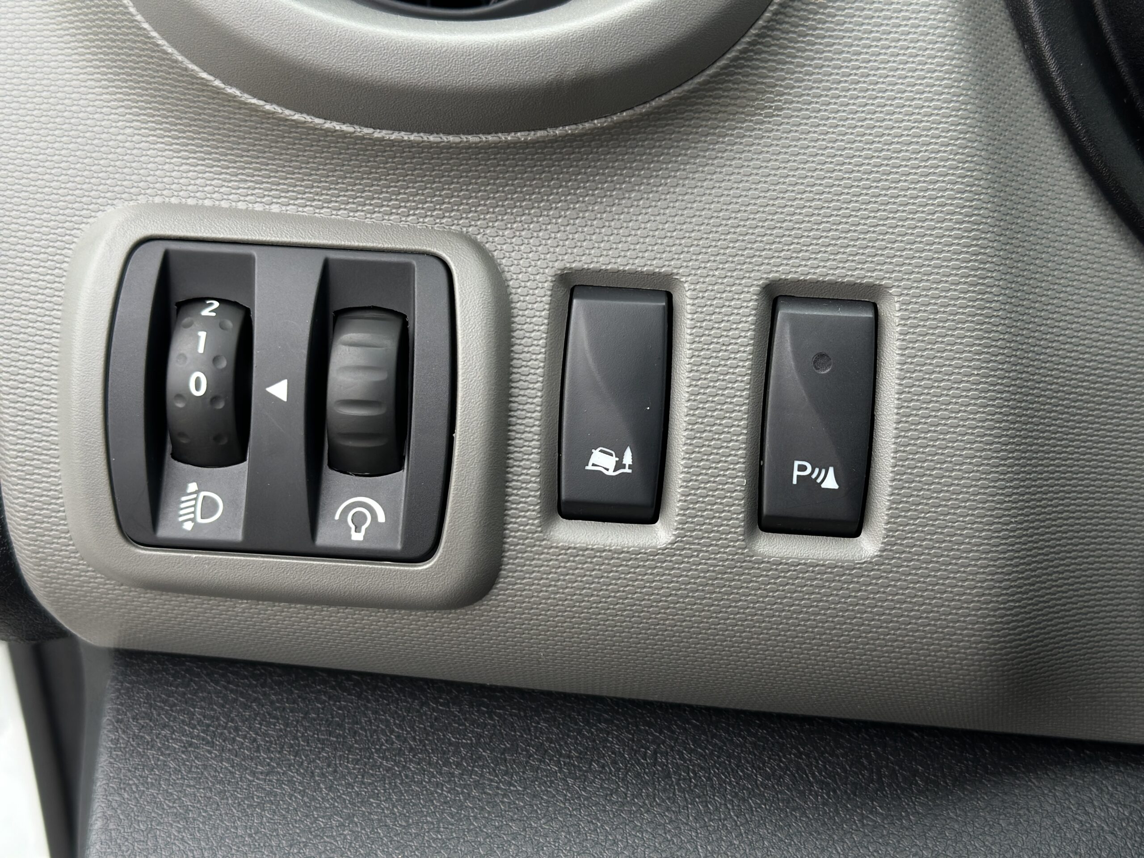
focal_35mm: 48
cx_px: 572
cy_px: 429
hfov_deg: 39.7
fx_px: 1586
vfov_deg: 30.3
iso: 80
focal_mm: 6.86
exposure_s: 1/216
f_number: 1.78
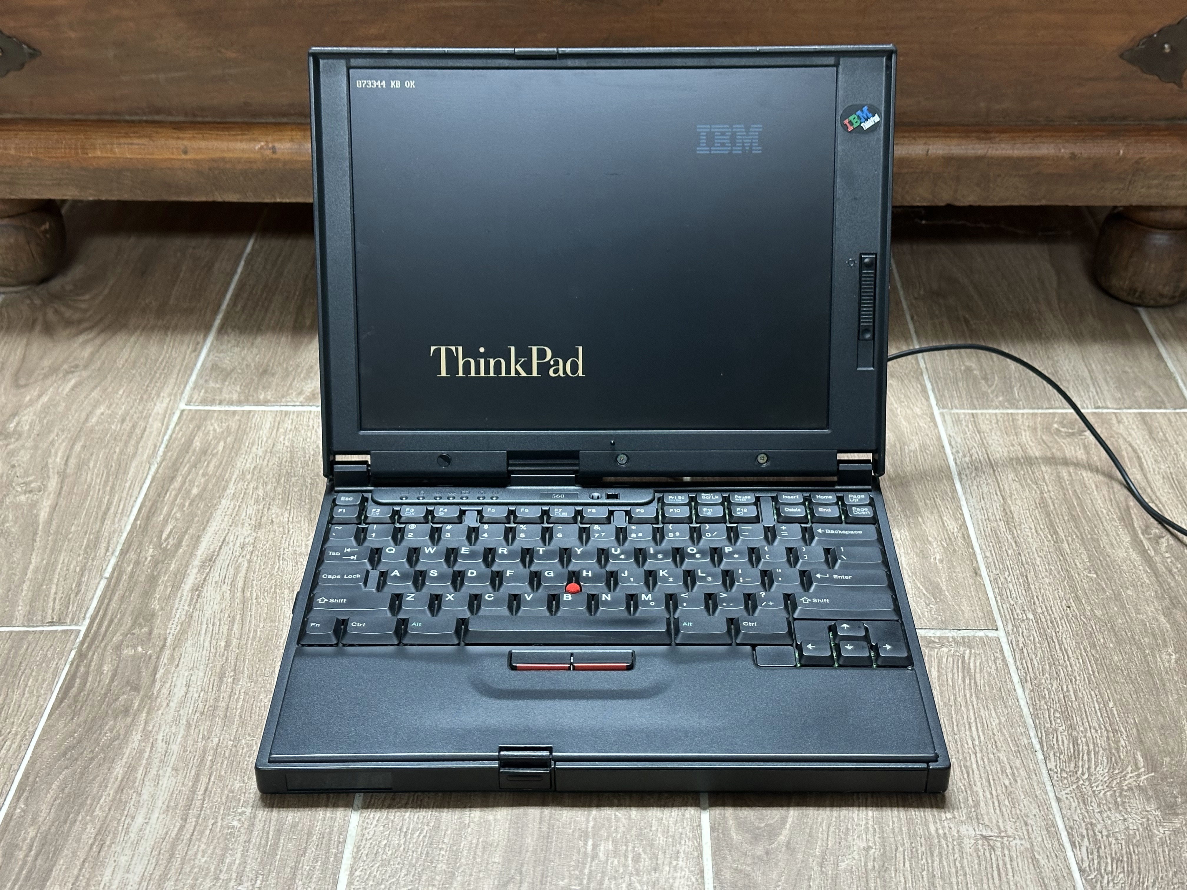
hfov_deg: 39.7
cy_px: 445
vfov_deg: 30.3
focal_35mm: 48
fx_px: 1646
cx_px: 594
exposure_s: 1/40
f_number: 1.78
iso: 200
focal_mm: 6.86
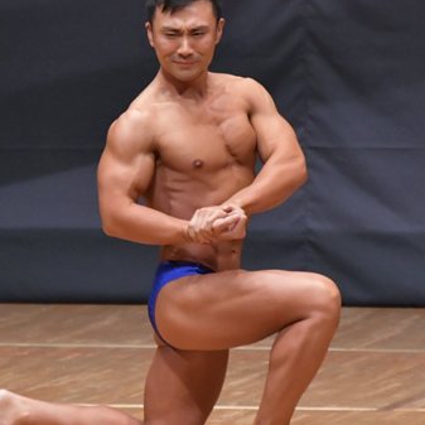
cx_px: 236
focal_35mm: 732
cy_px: 240
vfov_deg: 2.4
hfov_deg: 2.4
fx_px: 10168
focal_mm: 250
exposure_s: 1/400
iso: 6400
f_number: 5.6
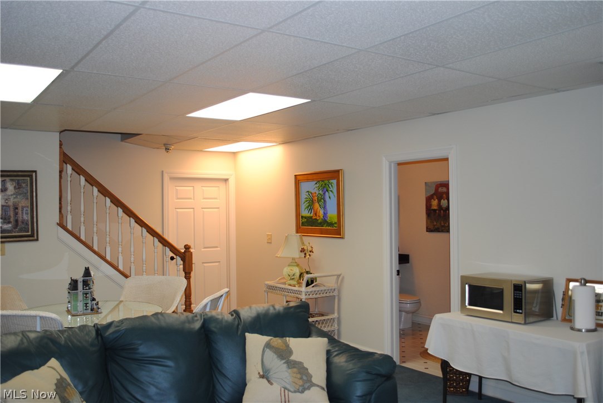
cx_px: 302
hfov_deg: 57.2
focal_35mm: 33
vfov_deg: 40.0
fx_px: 553
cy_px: 202
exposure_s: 1/60
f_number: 4
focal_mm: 22
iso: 200
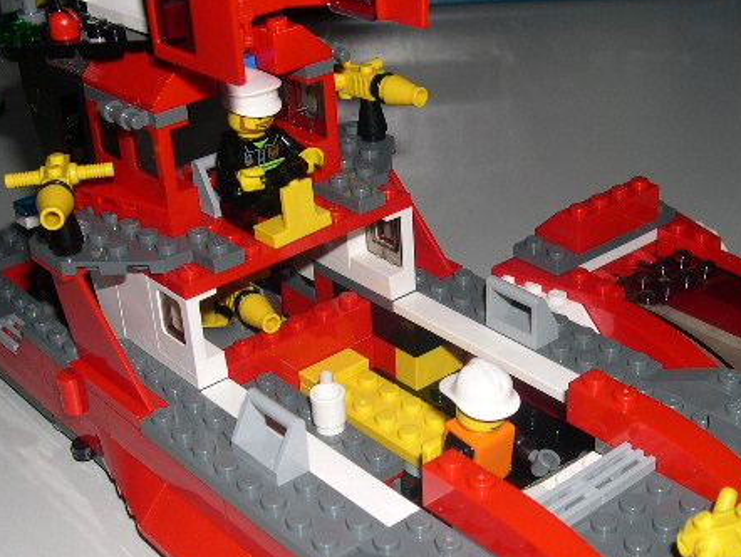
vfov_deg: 26.5
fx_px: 1178
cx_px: 386
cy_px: 331
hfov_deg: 34.9
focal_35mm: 55
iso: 100
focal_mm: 8
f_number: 7.6
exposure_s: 1/60
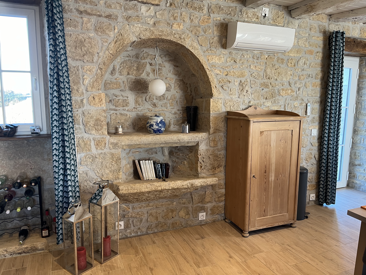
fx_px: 275
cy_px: 138
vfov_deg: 53.1
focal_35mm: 26
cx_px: 183
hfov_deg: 67.3
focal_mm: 5.1
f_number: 1.6
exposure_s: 1/50
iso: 100
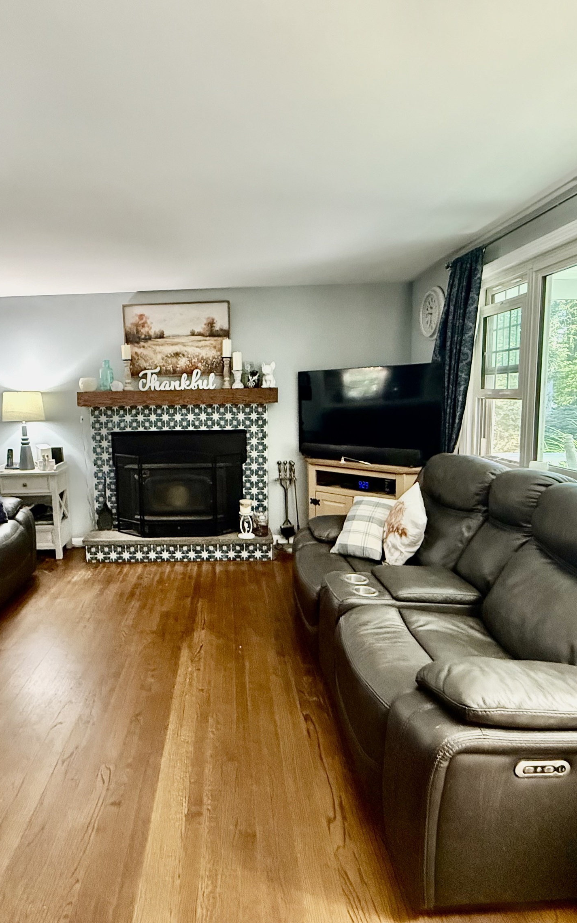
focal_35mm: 20
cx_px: 211
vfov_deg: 85.1
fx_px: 503
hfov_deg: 58.8
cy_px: 457
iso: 1250
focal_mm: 2.22
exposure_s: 1/60
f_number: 2.2
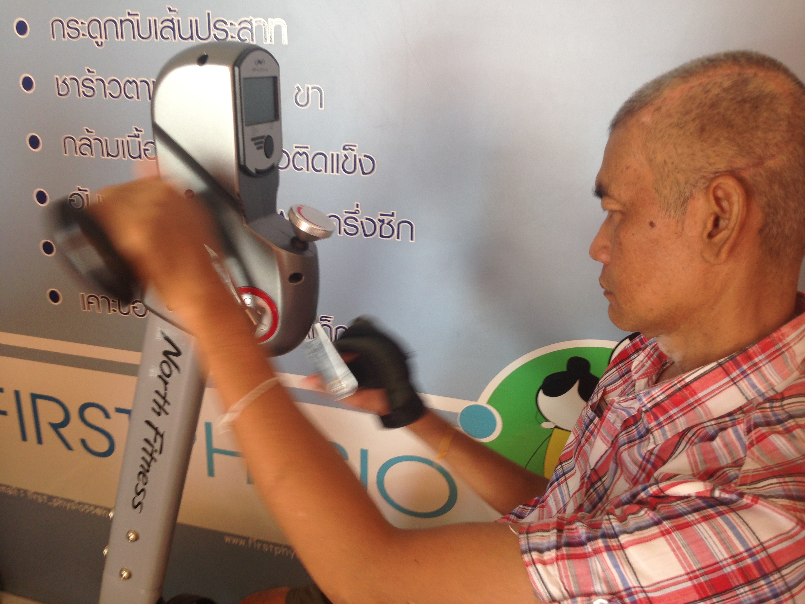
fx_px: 767
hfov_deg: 55.4
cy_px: 302
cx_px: 402
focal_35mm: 33
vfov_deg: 42.9
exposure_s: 1/30
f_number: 2.4
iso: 50
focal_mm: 4.12
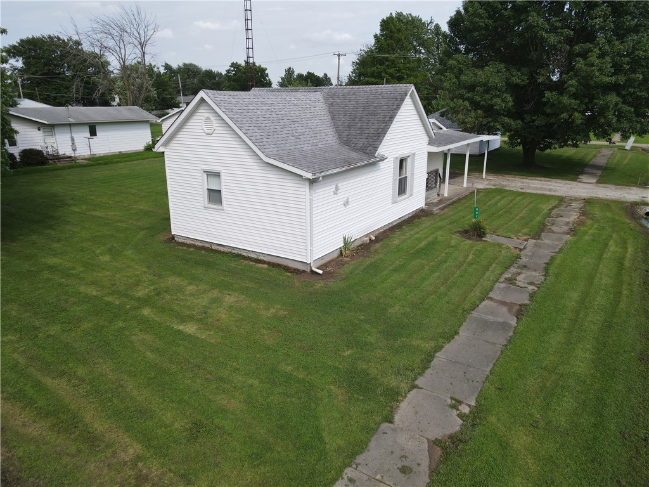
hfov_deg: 71.6
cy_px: 244
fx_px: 450
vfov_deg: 56.8
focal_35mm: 24
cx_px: 324
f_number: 2.8
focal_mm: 4.5
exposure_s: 1/500
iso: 110
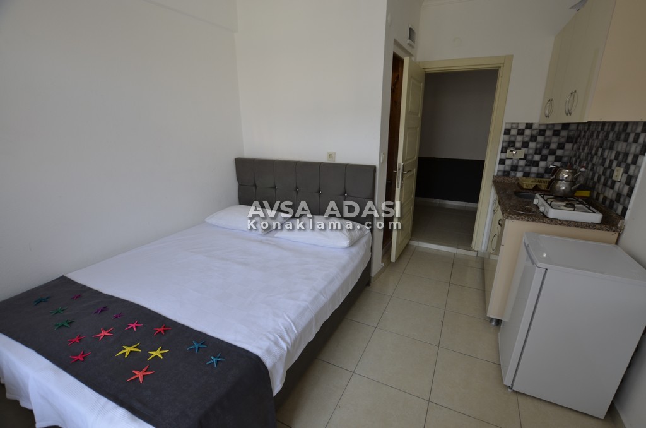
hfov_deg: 100.5
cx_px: 323
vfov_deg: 77.1
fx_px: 269
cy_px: 214
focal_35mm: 15
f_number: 5.6
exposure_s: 1/60
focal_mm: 10
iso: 280
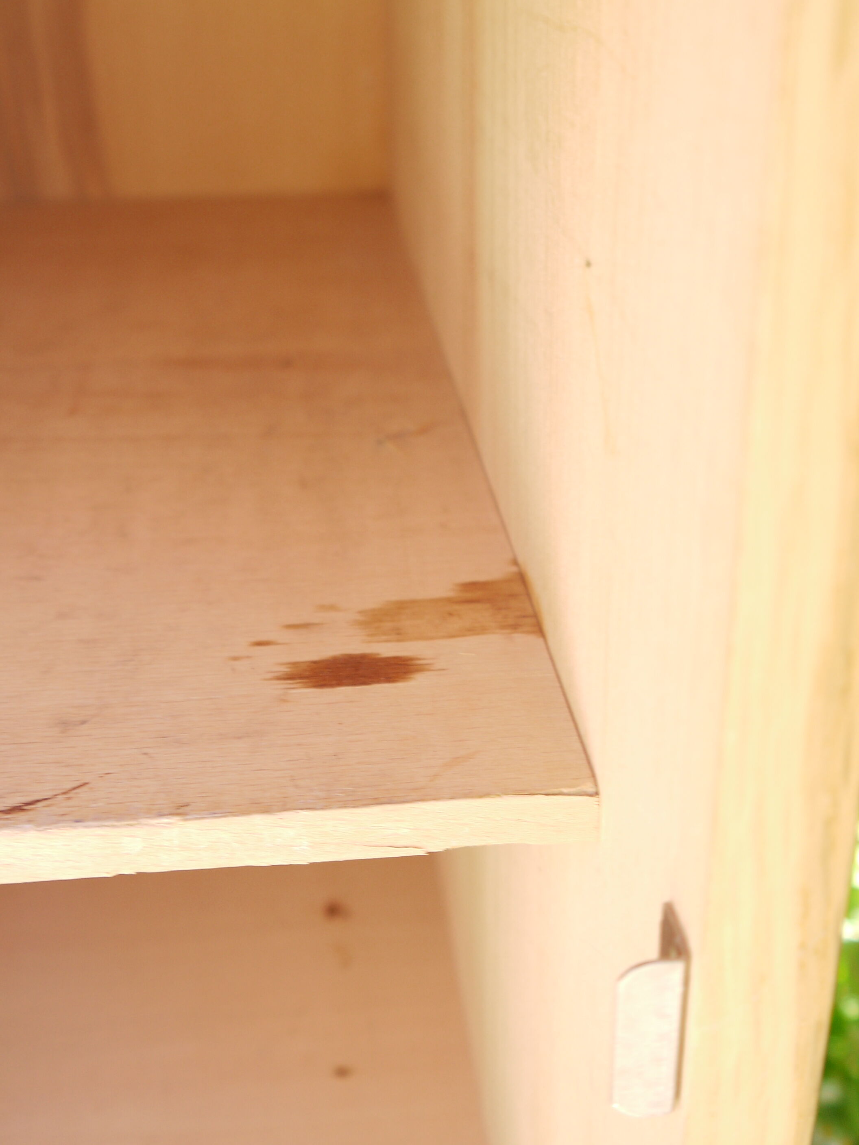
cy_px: 572
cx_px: 430
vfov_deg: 42.1
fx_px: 1489
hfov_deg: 32.2
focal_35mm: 45
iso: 100
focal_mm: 16
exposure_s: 1/60
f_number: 3.8
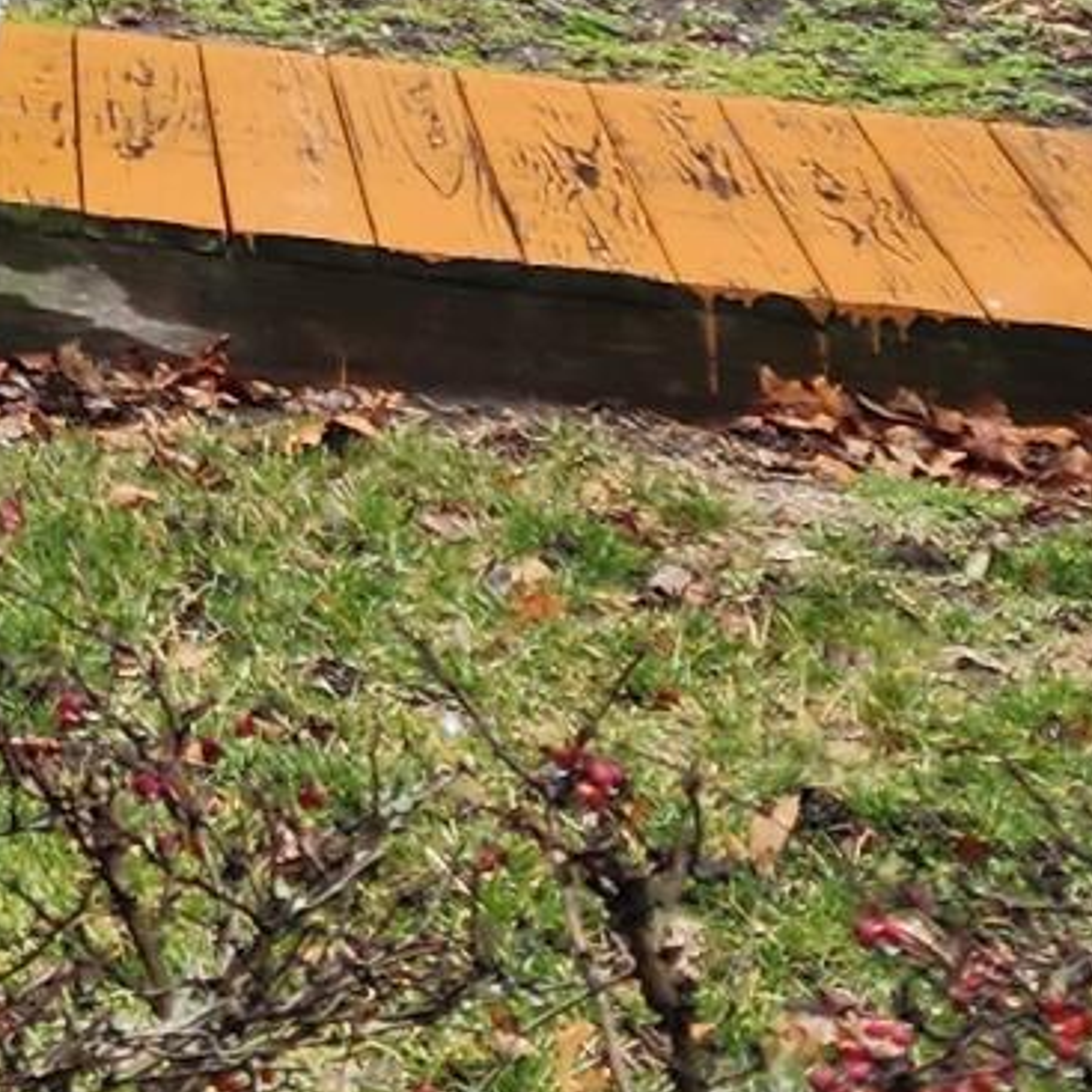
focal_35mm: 166
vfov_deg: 9.7
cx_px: -997
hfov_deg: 9.9
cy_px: -1199
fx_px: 5925
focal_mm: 6.4
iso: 16
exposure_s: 1/180
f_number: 1.8
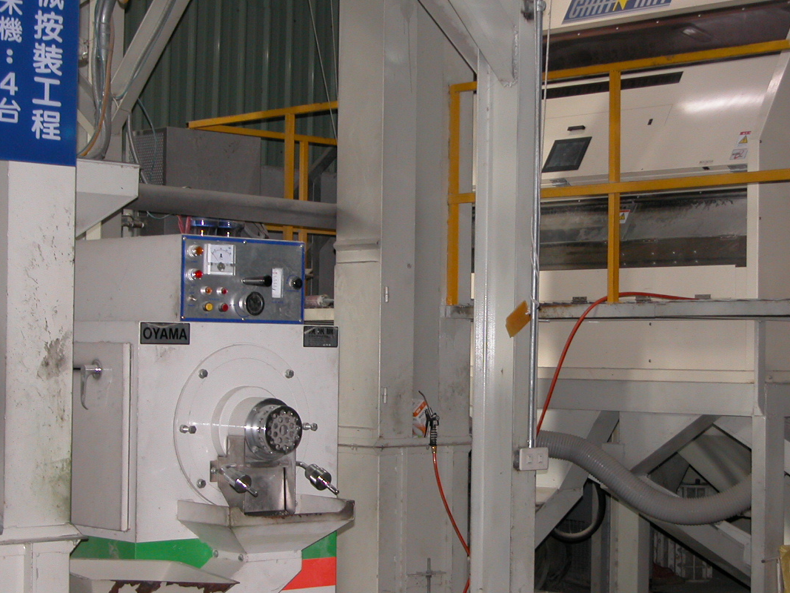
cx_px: 460
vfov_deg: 18.2
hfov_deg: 24.1
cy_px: 311
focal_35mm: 81
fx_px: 1848
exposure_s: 1/60
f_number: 3.1
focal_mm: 13.7
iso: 200
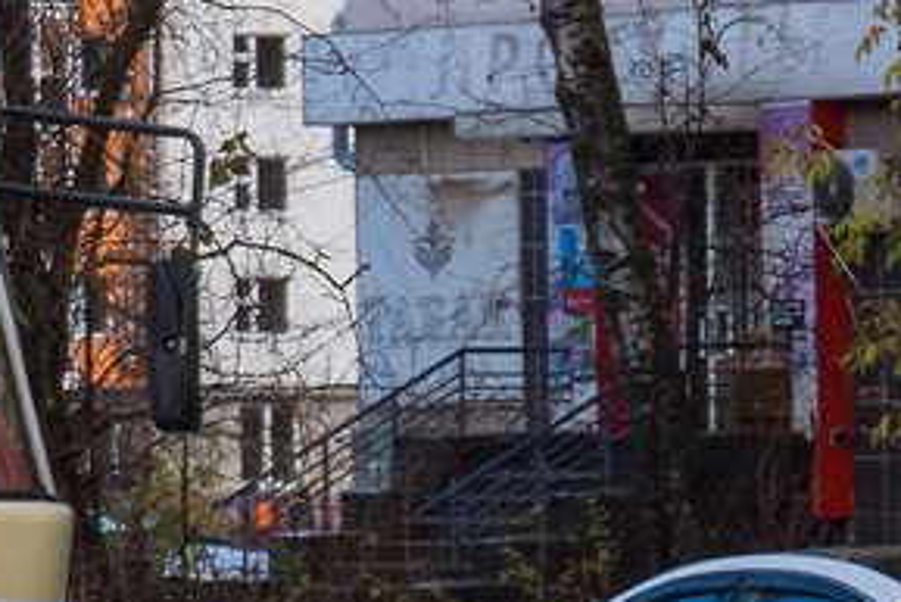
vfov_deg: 3.5
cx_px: -1297
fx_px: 9740
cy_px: 87
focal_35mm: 389
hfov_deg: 5.1
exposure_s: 1/500
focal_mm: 50
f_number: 7.1
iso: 500
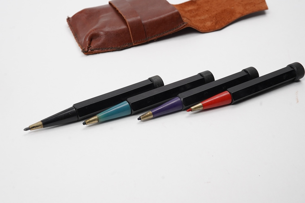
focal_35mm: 45
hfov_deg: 43.6
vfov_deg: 29.9
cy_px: 102
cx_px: 152
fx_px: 381
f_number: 20
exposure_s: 1/100
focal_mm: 30
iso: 400
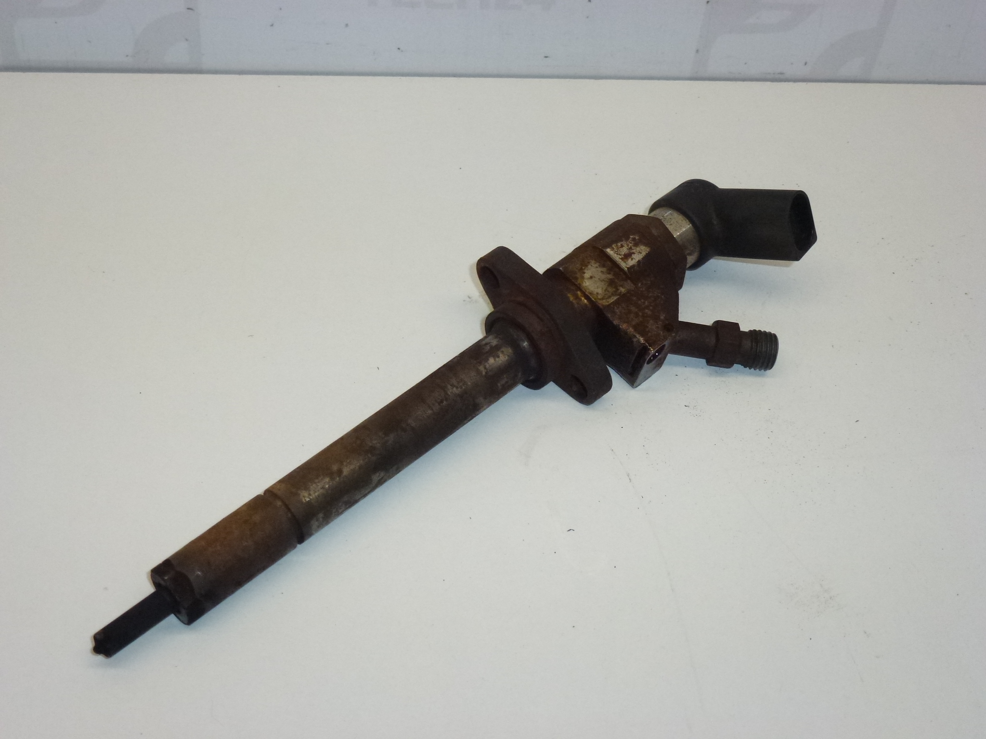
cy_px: 370
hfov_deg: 38.9
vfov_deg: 29.7
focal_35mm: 49
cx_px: 493
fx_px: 1396
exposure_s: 1/320
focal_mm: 8.7
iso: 400
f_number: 4.1
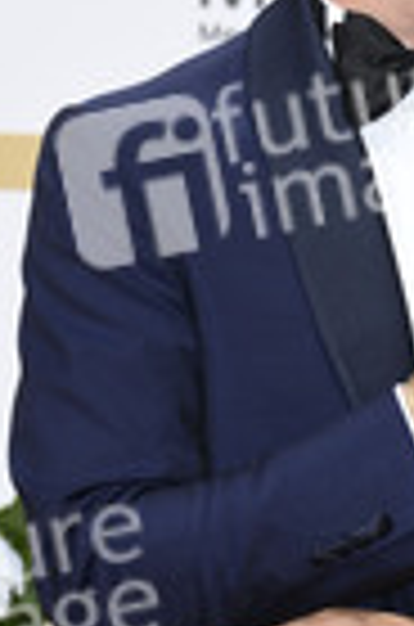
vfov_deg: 6.8
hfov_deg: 4.5
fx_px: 5235
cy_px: 387
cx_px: 418
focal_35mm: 302
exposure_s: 1/250
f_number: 5.6
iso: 500
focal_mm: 105
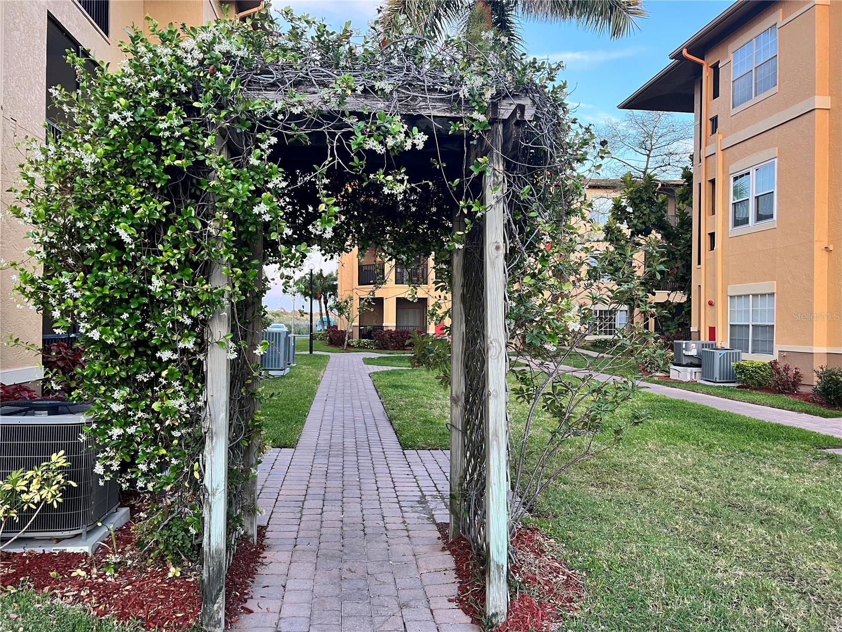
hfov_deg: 67.3
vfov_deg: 53.1
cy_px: 316
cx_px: 421
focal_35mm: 26
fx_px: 632
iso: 125
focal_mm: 5.7
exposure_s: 1/94
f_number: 1.5
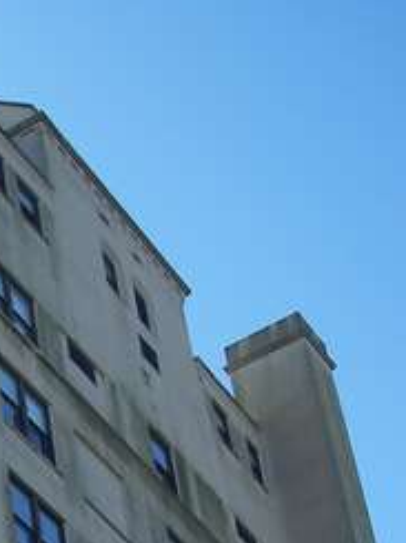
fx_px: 1897
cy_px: 725
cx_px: -255
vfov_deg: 15.4
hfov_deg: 11.6
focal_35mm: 121
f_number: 2.8
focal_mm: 7.8
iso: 64
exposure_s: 1/640
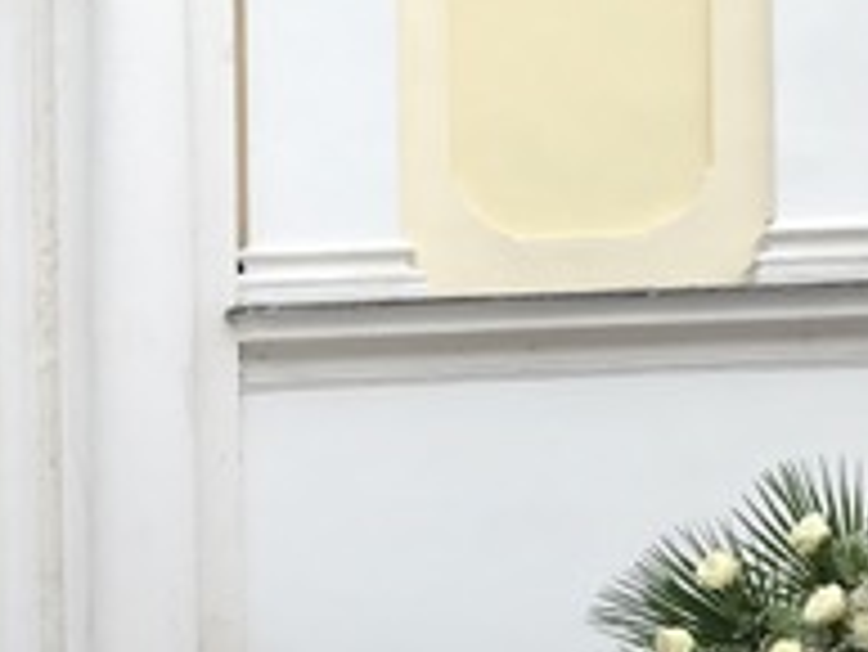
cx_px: -4
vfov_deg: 15.1
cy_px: 877
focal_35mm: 93
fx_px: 2333
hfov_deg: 20.4
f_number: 1.8
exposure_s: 1/656
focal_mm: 3.99
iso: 20
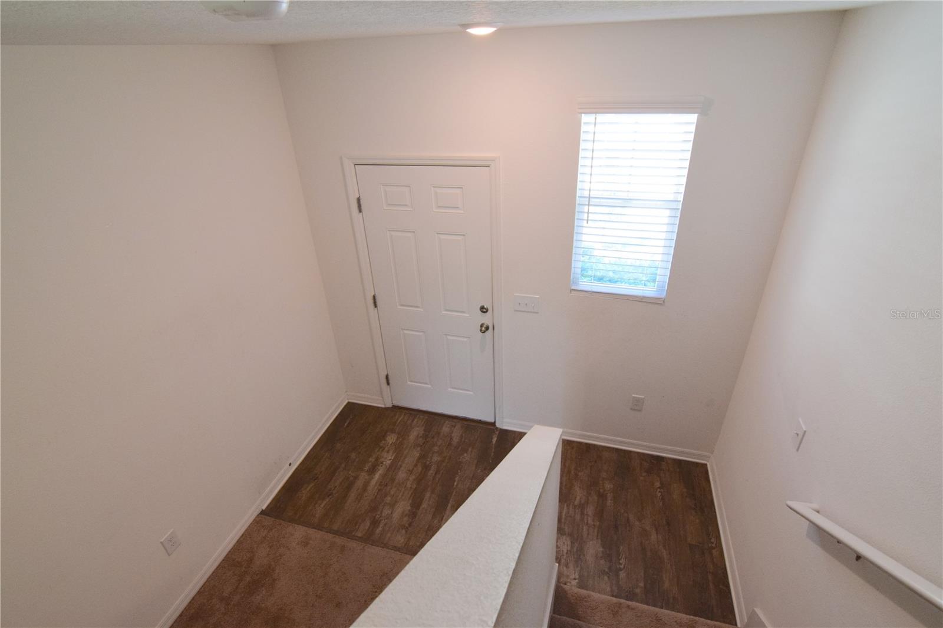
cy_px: 314
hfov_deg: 95.0
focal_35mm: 16
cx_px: 472
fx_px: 432
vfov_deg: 72.0
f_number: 8
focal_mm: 11
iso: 1400
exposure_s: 1/60
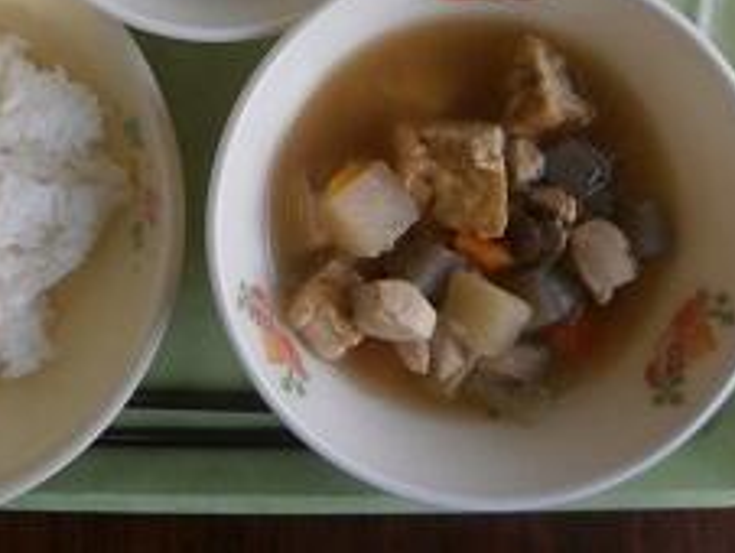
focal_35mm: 46
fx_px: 978
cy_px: 85
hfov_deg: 40.3
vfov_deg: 30.5
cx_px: 202
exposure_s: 1/40
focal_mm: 4.7
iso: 80
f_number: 2.8
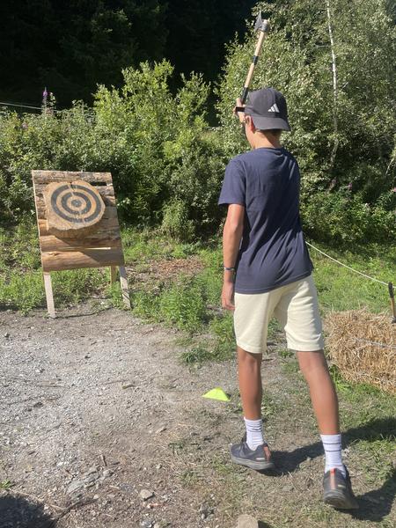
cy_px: 264
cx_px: 198
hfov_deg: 53.1
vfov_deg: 67.3
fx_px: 397
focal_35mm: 26
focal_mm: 4.2
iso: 32
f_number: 1.6
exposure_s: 1/1715
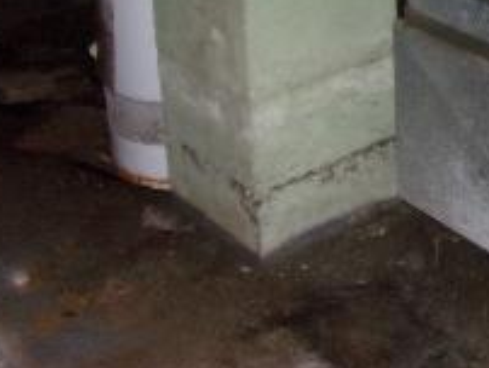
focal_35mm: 76
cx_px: 428
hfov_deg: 25.0
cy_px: -184
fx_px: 1075
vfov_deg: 17.5
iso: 200
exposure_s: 1/34
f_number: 3.3
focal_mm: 4.3
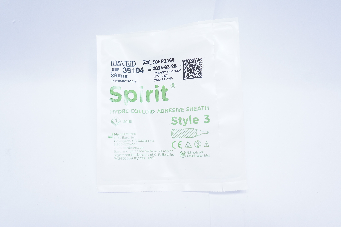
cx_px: 170
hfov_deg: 57.3
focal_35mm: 33
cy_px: 114
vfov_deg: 39.9
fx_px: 312
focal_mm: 22
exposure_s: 1/125
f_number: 5.6
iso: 1600
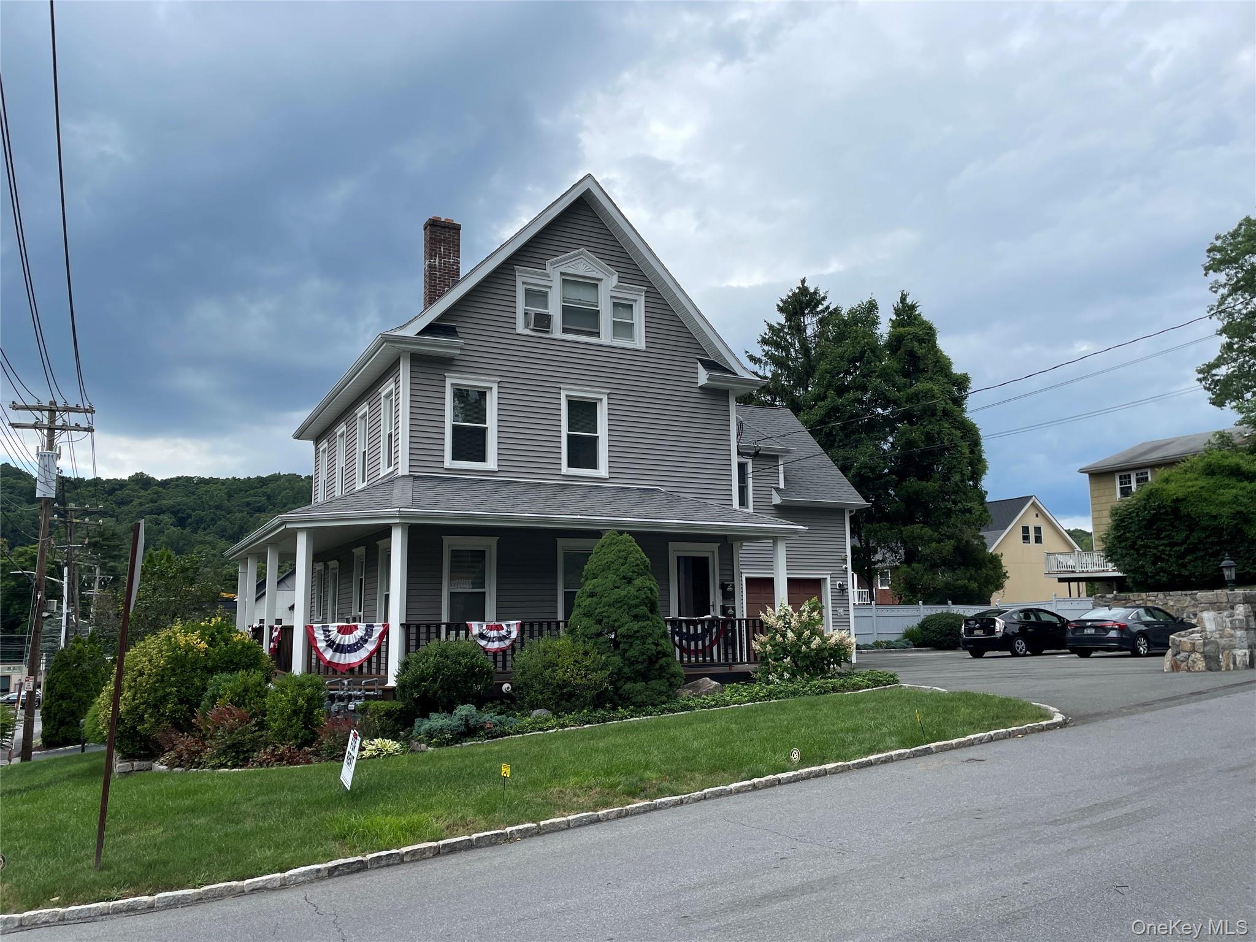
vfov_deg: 53.1
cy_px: 471
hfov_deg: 67.3
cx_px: 628
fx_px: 943
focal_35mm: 26
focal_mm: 4.2
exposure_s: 1/2747
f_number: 1.6
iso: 32
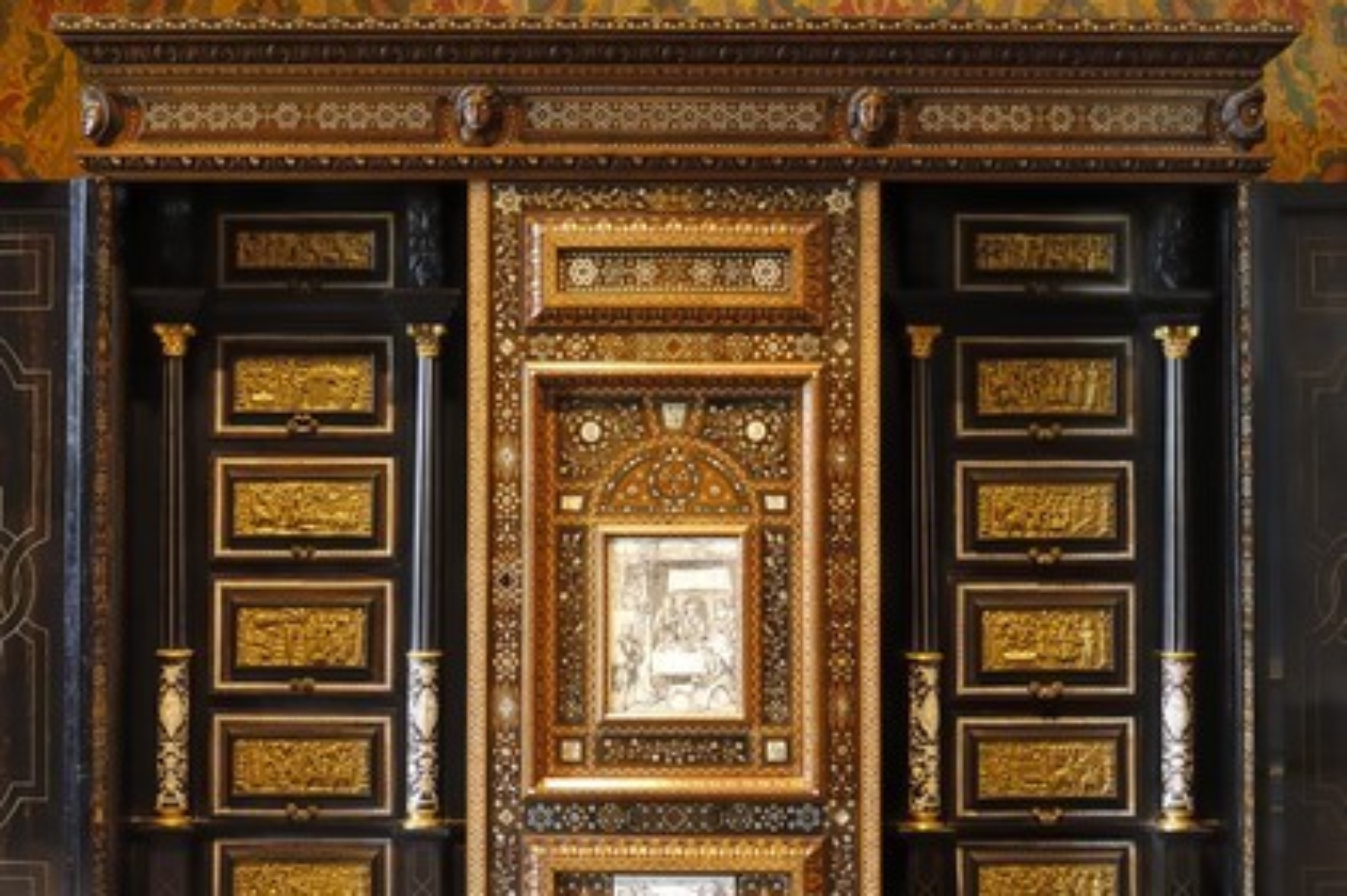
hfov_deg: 35.1
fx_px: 2131
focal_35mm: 57
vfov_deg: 23.7
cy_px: 448
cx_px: 674
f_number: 5.6
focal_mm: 38
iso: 100
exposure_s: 2.2
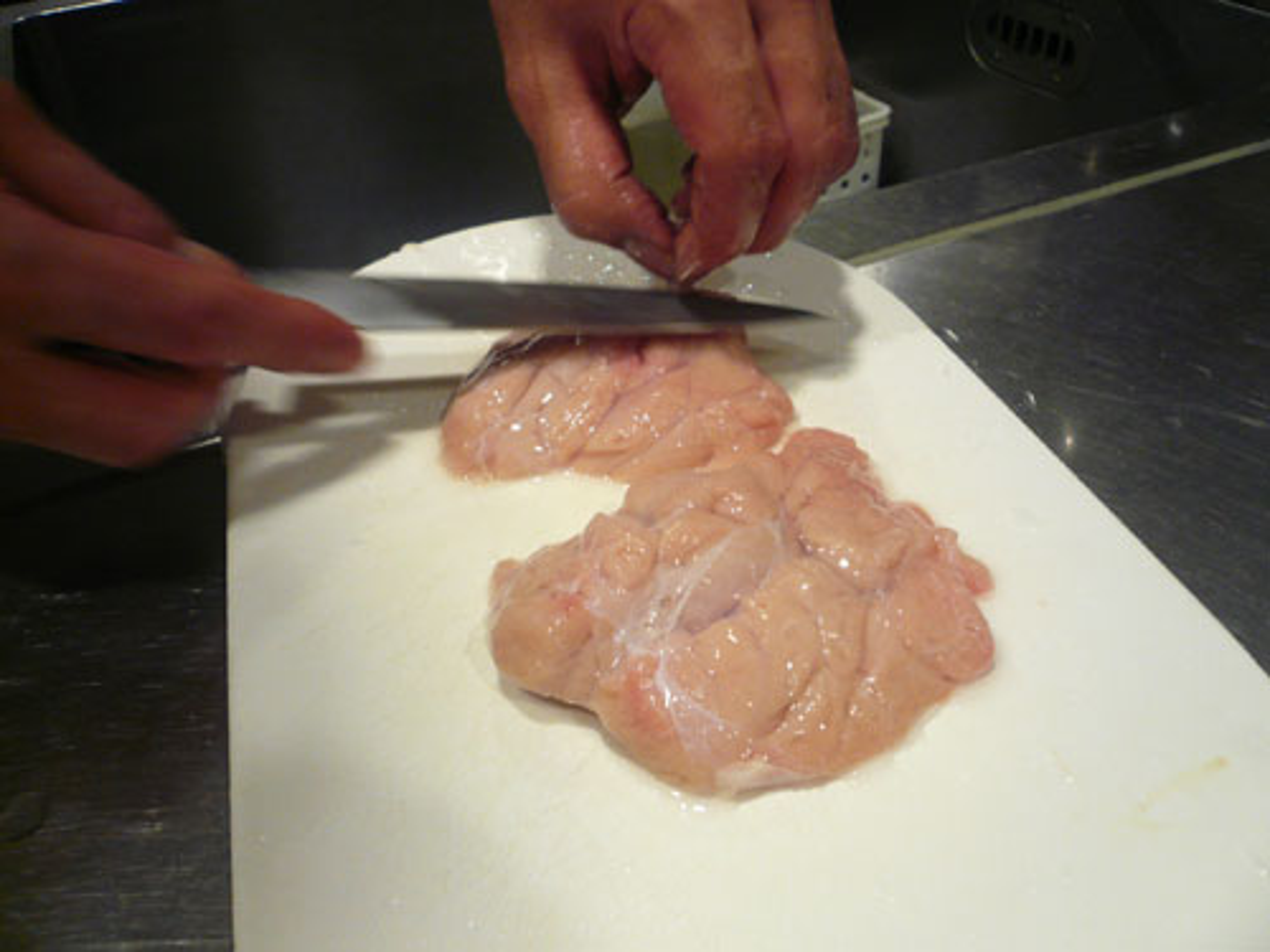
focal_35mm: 28
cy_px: 476
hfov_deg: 63.4
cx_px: 635
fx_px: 1027
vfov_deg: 49.7
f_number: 2.8
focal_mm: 4.6
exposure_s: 1/13
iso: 200
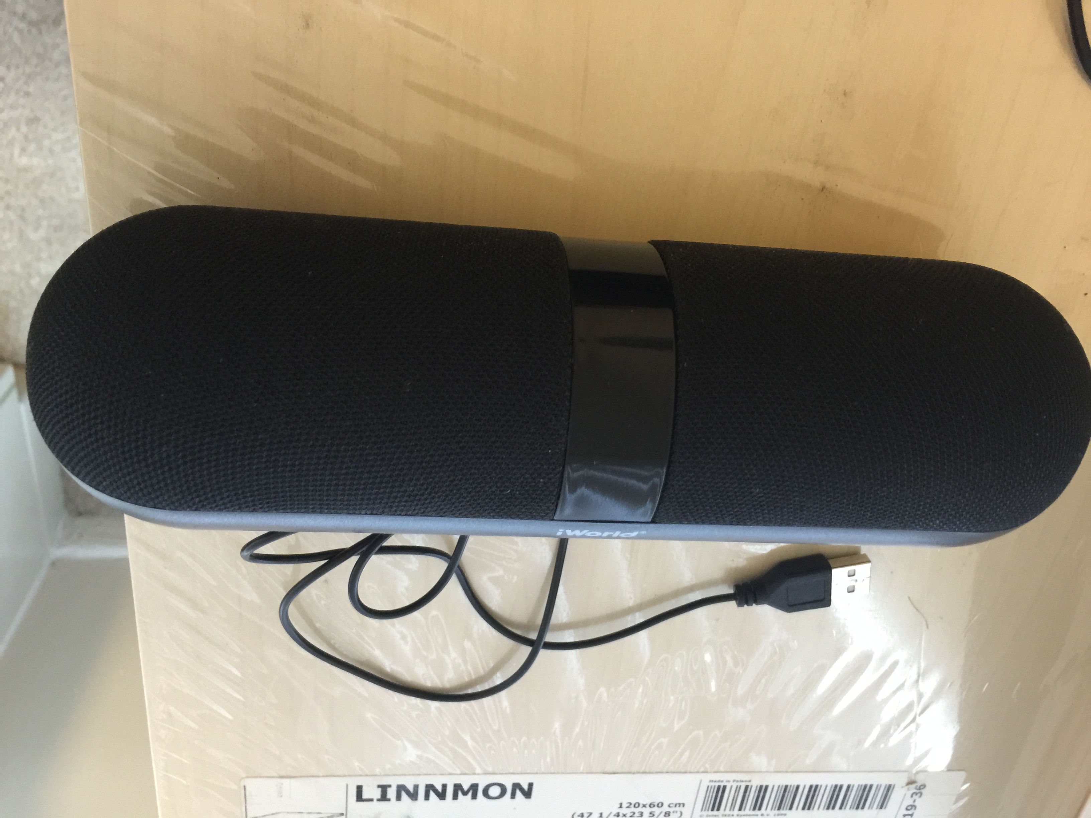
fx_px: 914
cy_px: 409
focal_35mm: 29
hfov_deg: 61.7
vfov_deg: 48.2
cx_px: 546
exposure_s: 1/10
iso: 125
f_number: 2.2
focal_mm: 4.15
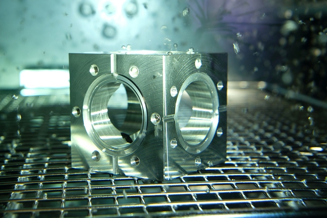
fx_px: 445
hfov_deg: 40.4
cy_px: 109
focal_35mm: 49
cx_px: 164
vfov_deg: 27.5
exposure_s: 1/60
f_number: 5.6
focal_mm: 32.9
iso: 800
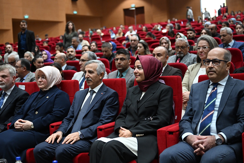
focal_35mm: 56
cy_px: 74
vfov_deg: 24.2
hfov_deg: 35.6
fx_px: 380
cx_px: 119
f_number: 2.8
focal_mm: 50
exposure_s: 1/200
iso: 4000
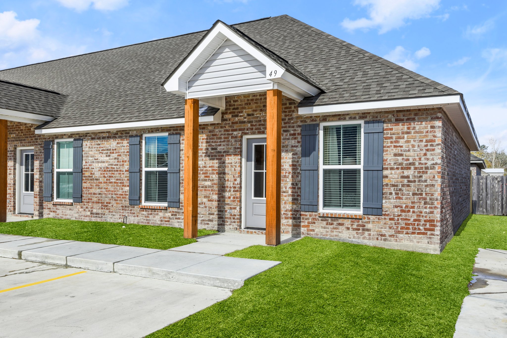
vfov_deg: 43.6
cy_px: 169
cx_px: 254
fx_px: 423
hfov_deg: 61.9
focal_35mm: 30
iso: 320
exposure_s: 1/640
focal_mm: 30
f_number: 10
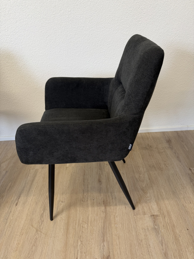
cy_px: 130
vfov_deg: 71.6
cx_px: 97
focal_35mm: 24
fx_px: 179
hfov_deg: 56.8
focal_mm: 6.8
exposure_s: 1/100
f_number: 1.8
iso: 125
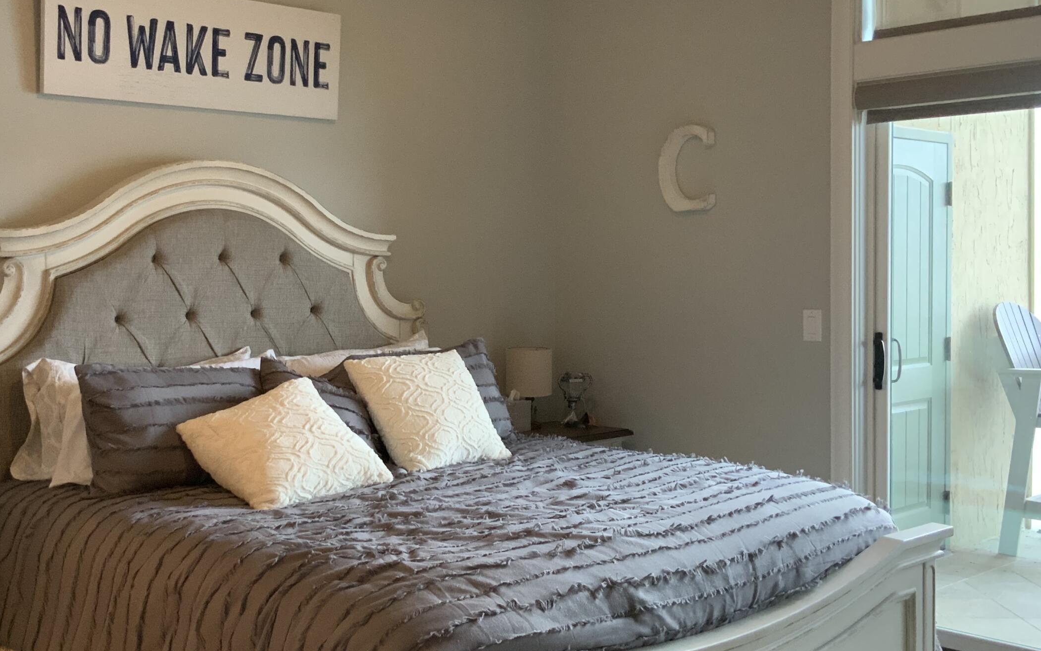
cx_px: 395
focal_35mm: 44
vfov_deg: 29.2
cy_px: 301
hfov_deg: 44.9
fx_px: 1248
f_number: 1.8
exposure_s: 1/60
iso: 200
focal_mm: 3
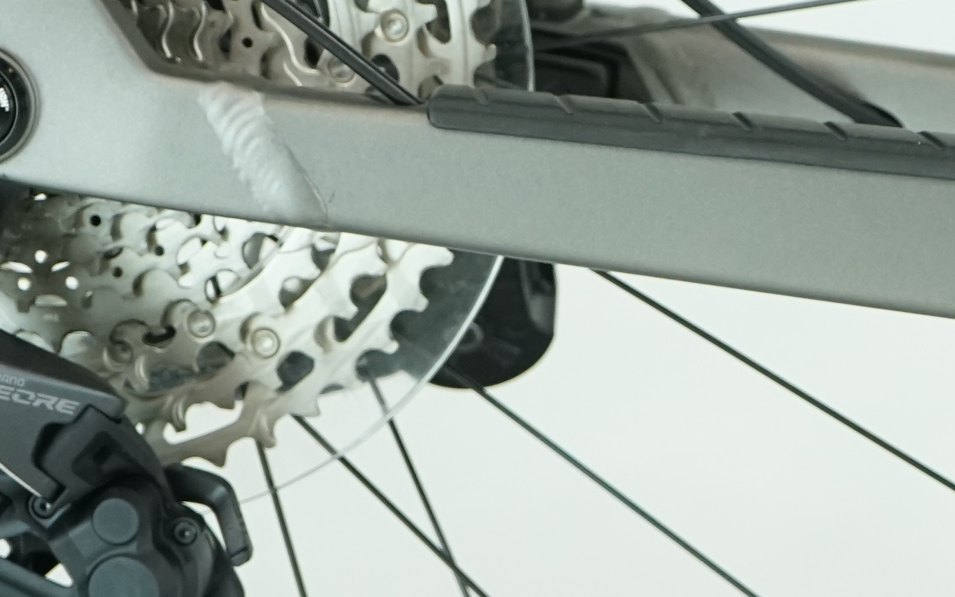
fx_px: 5519
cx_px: 1300
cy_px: 256
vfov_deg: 6.2
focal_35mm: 212
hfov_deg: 9.7
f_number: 5.6
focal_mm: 55
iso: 1600
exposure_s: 1/200
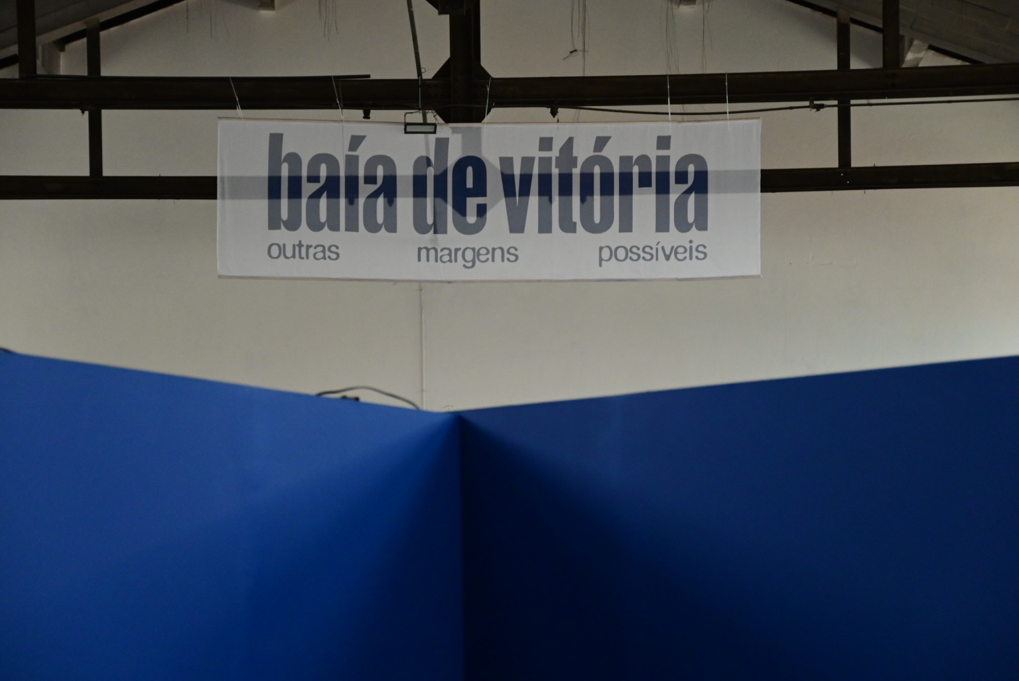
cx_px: 510
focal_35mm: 135
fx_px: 3824
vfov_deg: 10.2
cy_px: 340
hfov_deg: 15.2
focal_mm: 90
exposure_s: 1/250
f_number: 5.6
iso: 3200
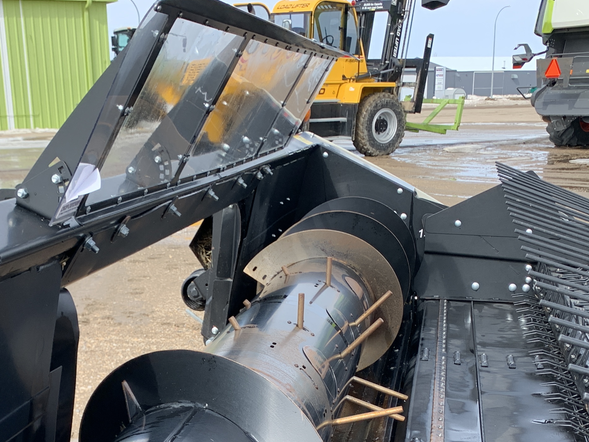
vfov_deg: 25.1
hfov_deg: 34.8
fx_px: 936
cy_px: 454
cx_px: 233
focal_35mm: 55
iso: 25
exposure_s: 1/919
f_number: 1.8
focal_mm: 4.25
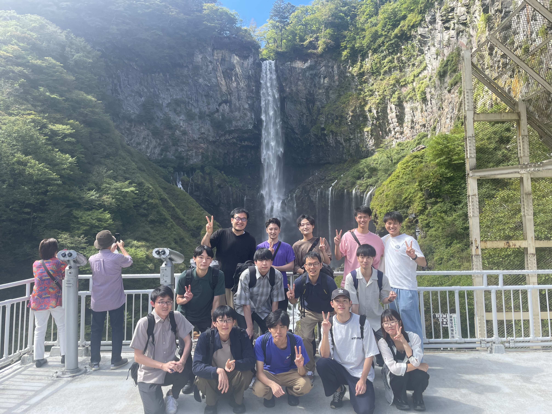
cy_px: 207
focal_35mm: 26
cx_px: 276
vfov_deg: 53.1
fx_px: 415
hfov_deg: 67.3
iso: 32
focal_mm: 4.2
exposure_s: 1/769
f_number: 1.6
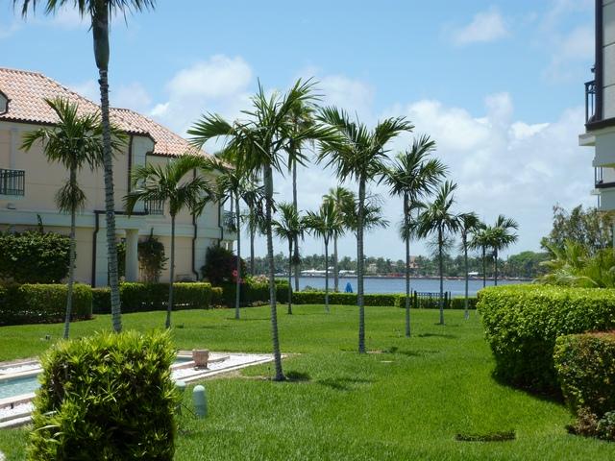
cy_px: 230
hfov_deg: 32.7
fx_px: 1048
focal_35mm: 59
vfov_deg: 24.8
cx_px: 308
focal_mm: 9.7
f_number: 3.9
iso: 80
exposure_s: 1/640
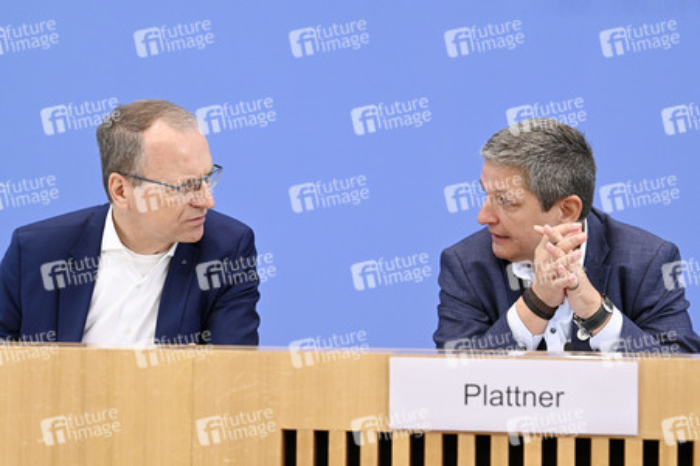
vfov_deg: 19.4
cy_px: 233
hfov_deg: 28.9
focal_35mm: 70
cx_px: 350
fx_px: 1360
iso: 4000
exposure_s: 1/500
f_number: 6.3
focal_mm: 70
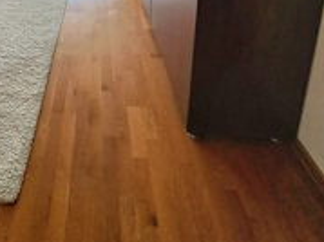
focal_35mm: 29
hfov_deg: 58.1
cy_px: -63
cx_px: 76
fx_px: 271
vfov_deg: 35.3
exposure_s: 1/50
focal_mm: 1.74
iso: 64
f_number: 2.2
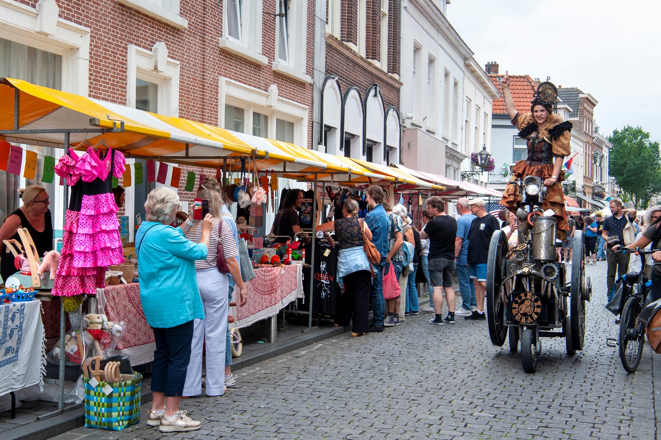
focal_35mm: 38
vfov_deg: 35.0
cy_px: 220
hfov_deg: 50.7
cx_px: 330
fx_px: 697
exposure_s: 1/320
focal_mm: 38
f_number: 9
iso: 320
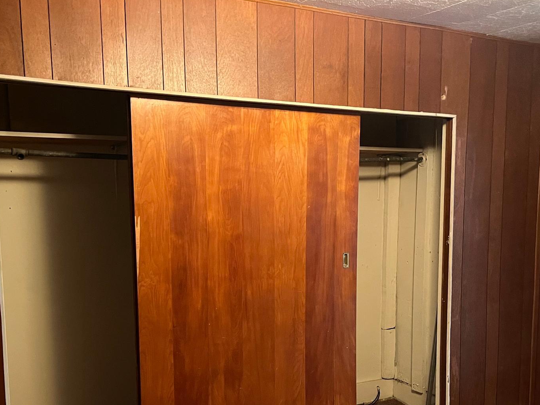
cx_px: 244
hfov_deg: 47.8
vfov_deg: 36.3
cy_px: 280
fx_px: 608
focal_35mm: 39
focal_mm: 5.1
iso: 640
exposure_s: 1/30
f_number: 1.6
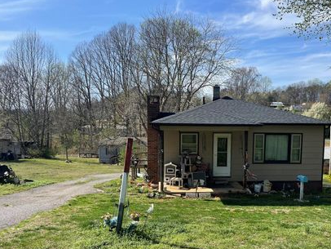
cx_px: 197
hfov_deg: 56.4
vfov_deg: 44.0
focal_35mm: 32
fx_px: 306
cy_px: 151
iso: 32
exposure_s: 1/2506
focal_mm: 4.2
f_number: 1.6
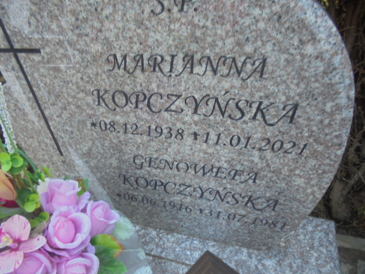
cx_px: 182
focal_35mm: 26
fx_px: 274
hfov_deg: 67.3
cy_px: 137
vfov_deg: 53.1
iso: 100
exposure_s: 1/30
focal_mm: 4.6
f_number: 3.5
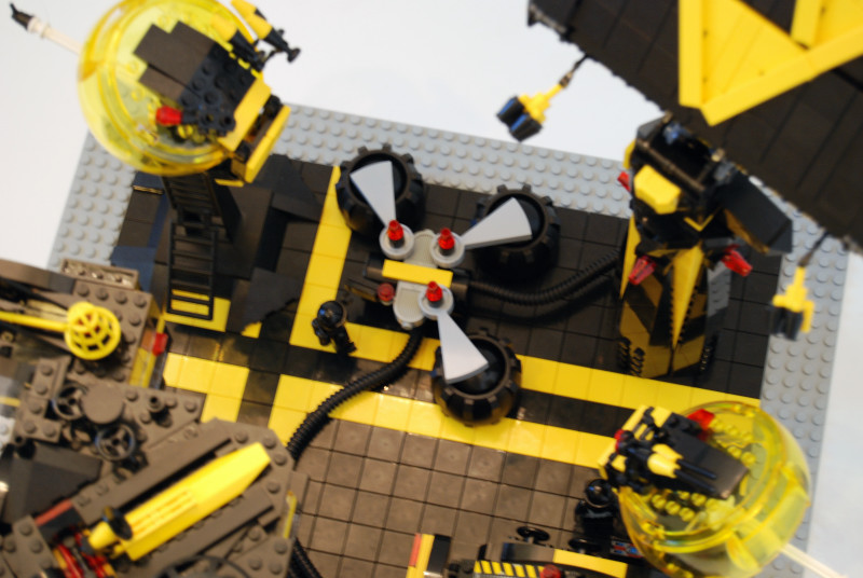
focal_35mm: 82
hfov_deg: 24.6
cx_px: 432
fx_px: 1981
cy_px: 289
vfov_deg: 16.6
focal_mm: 55
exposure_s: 1/6
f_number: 5.6
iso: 400
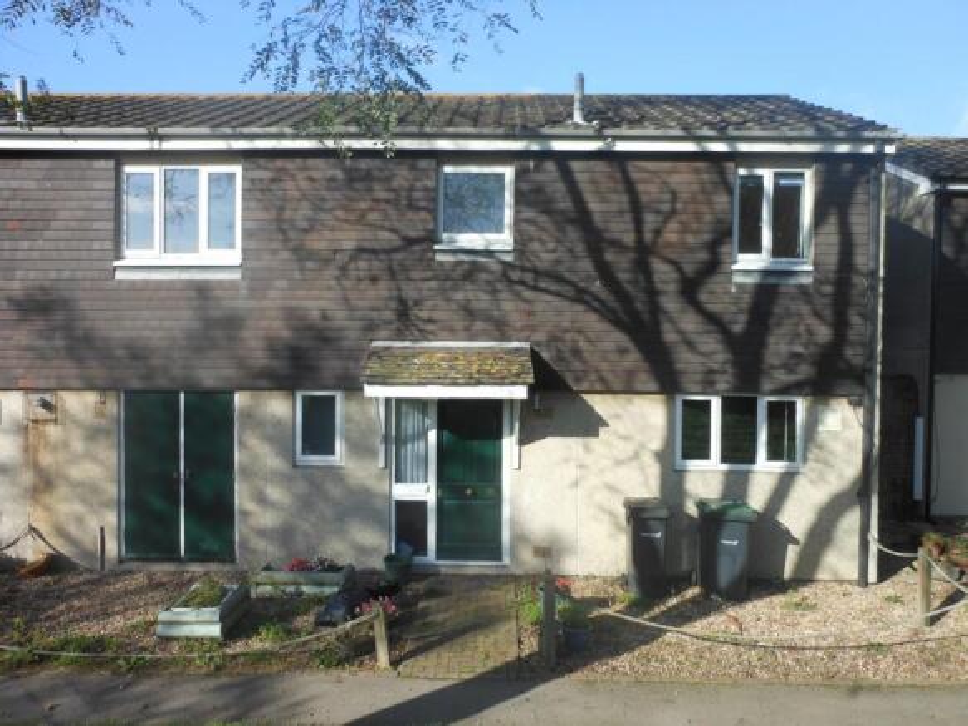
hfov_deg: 63.5
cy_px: 363
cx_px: 484
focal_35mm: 28
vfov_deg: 49.7
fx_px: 783
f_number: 3.7
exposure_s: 1/500
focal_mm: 5
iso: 80
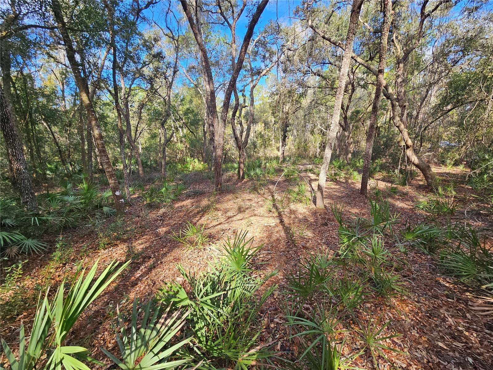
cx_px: 246
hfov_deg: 106.2
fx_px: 185
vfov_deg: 89.9
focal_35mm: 13
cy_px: 185
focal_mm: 2.2
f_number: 2.2
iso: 50
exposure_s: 1/249
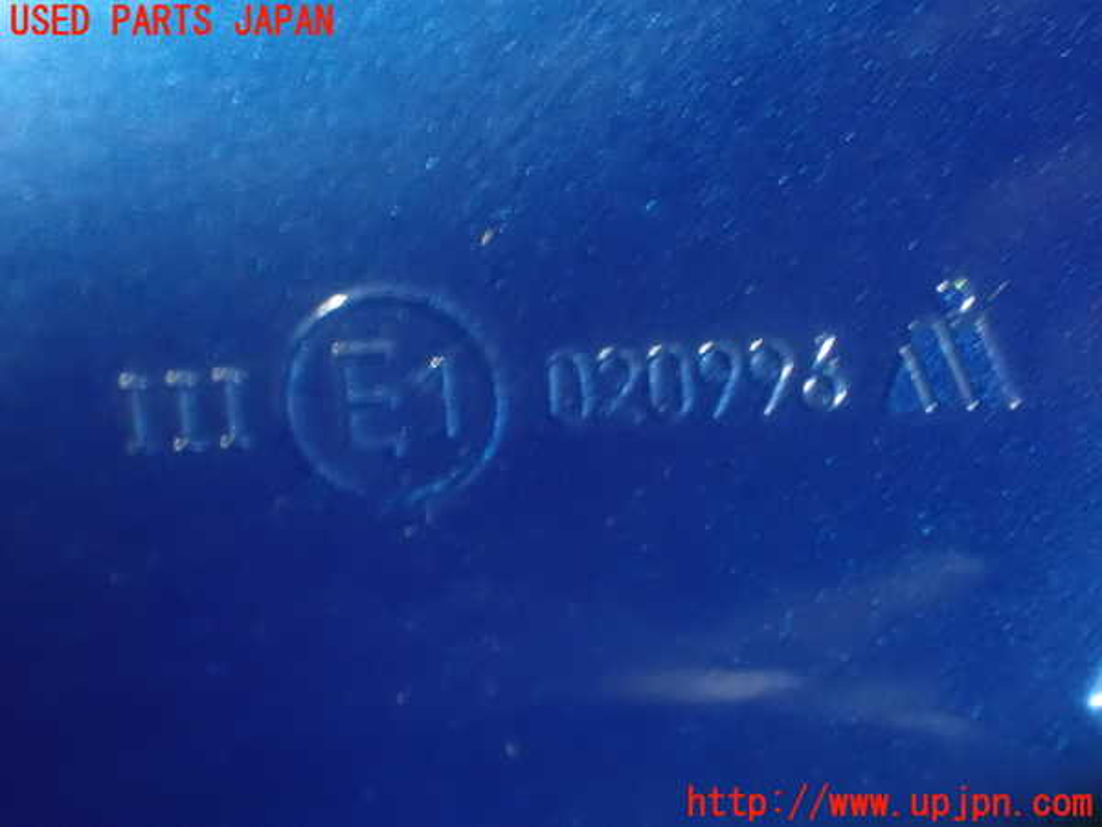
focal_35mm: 50
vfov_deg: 29.1
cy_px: 414
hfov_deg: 38.2
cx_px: 551
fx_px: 1592
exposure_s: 1/8
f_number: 3.2
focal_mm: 9.01
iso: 1600
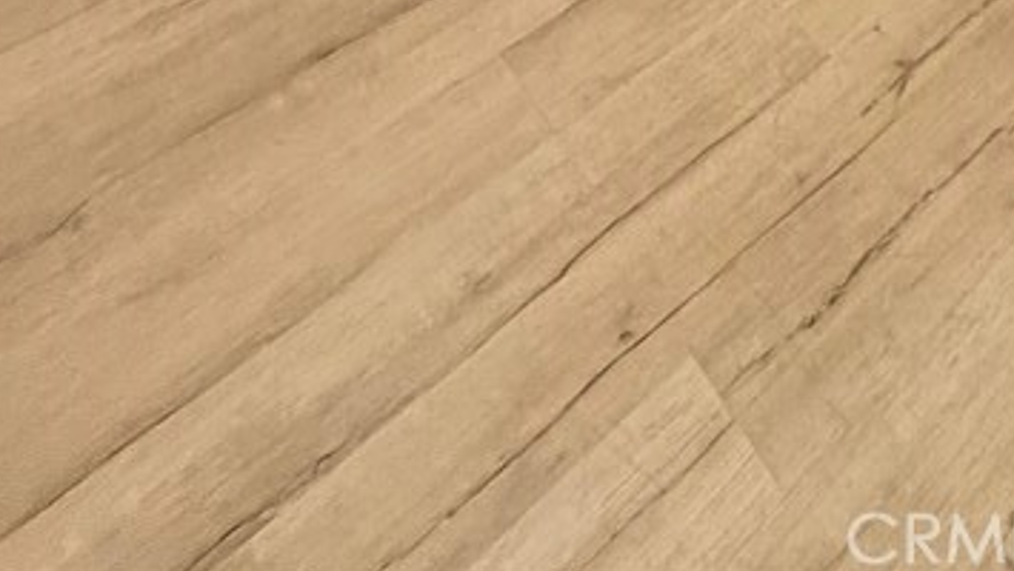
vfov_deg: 14.1
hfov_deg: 39.8
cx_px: 1051
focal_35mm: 44
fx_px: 1183
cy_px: -882
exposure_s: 1/60
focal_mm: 2.22
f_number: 2.2
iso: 400
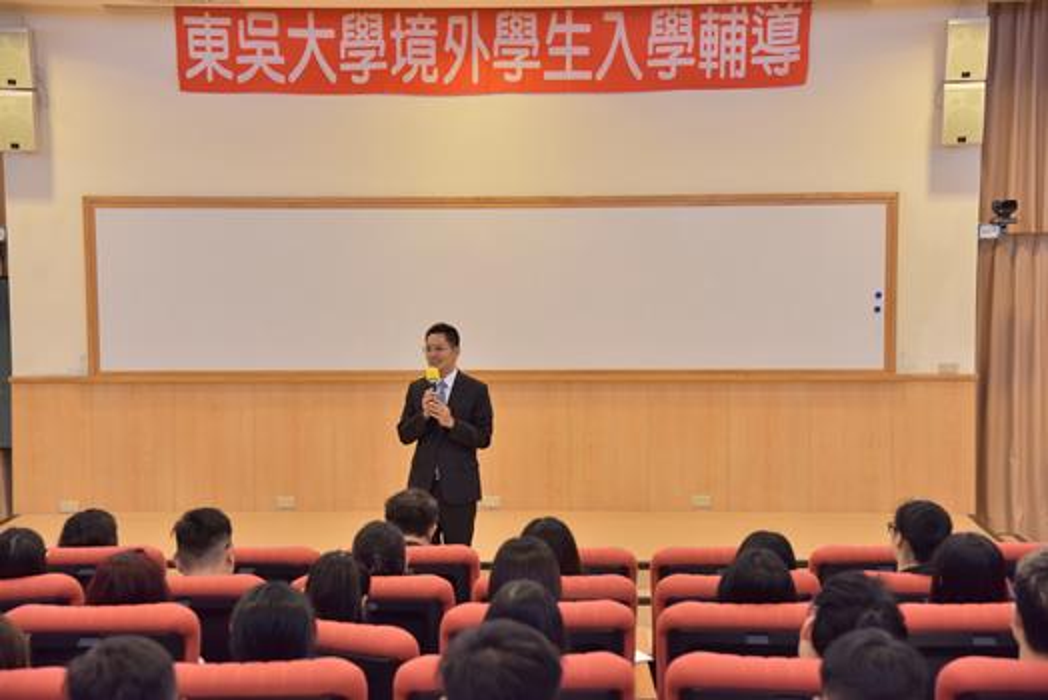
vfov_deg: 20.9
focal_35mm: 65
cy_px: 350
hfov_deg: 30.9
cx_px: 524
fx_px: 1893
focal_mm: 65
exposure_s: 1/40
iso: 800
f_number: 5
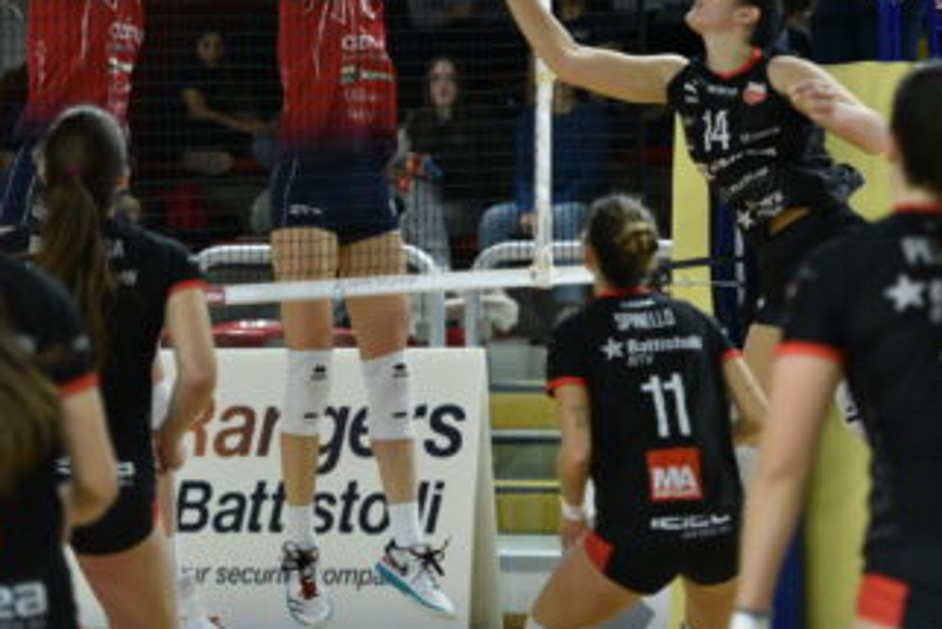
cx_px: 620
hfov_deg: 7.9
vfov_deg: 5.3
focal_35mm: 259
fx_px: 6780
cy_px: 83
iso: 3600
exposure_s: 1/1000
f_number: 2.8
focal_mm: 120
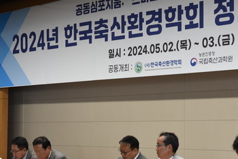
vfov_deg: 14.3
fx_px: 635
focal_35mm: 96
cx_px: 119
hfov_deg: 21.2
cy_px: 99
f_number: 4
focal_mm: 56
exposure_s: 1/160
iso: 1250
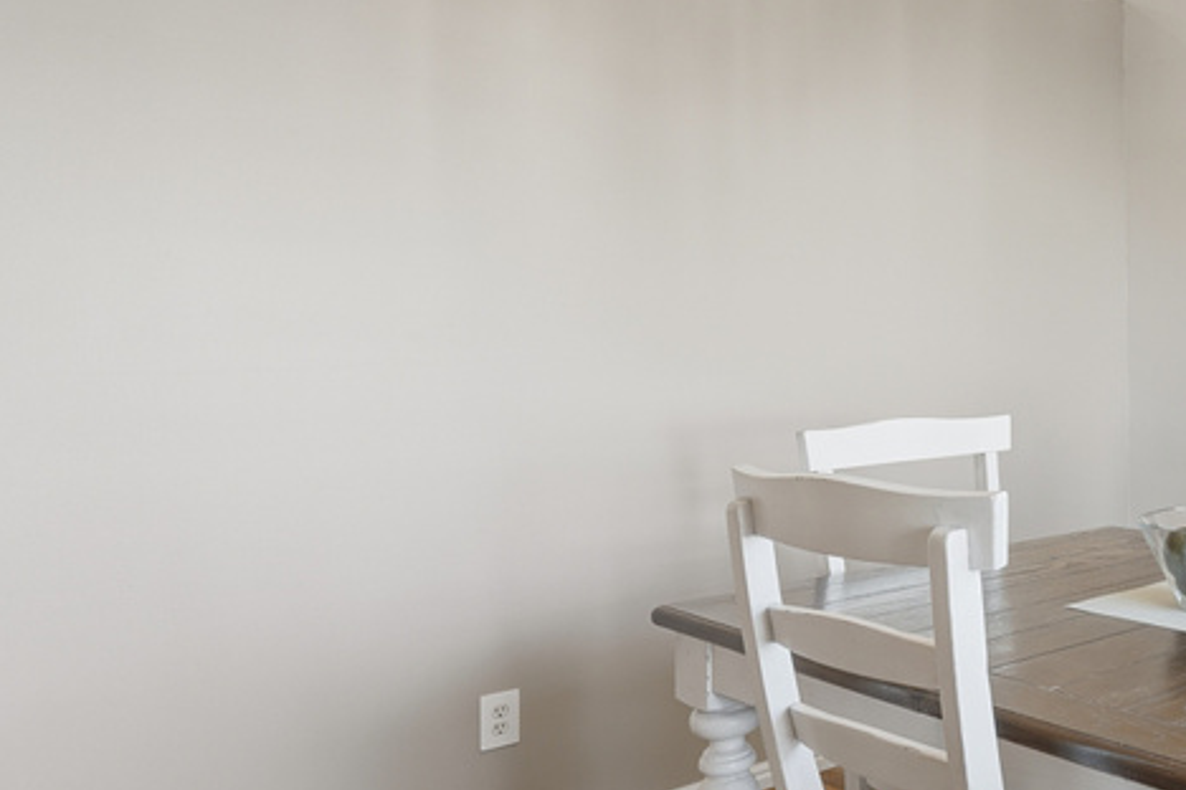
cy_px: 334
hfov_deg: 44.6
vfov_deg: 37.8
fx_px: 1153
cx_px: 1232
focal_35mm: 35
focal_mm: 16
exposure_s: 1/60
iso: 250
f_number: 9
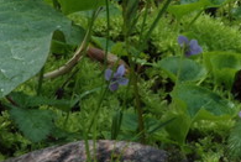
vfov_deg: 2.1
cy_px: -224
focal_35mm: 665
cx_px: 190
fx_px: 4462
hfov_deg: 3.1
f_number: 36
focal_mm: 90
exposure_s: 8
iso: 100
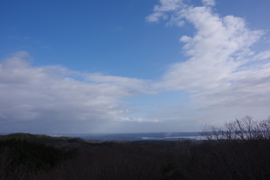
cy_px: 90
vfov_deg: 47.9
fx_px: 202
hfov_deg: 67.4
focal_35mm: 27
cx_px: 135
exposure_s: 1/160
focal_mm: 18
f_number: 13
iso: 100
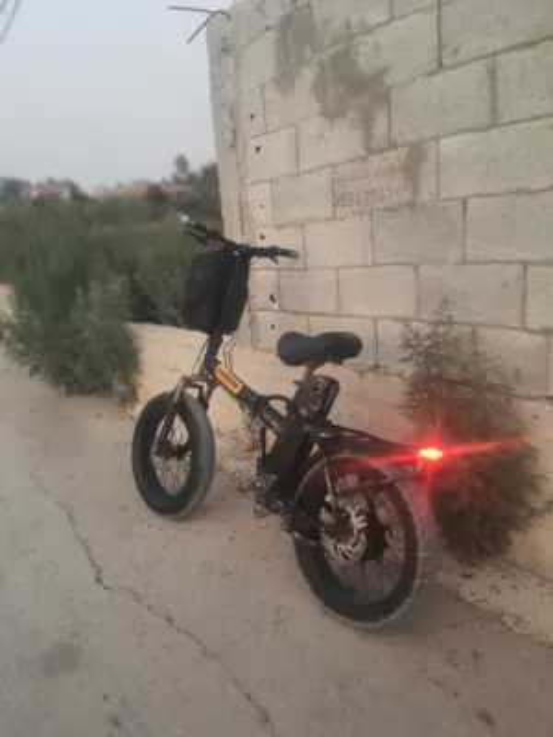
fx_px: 554
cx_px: 276
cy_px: 368
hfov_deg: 53.1
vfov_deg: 67.3
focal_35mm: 26
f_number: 1.7
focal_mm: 4.32
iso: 400
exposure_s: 1/33
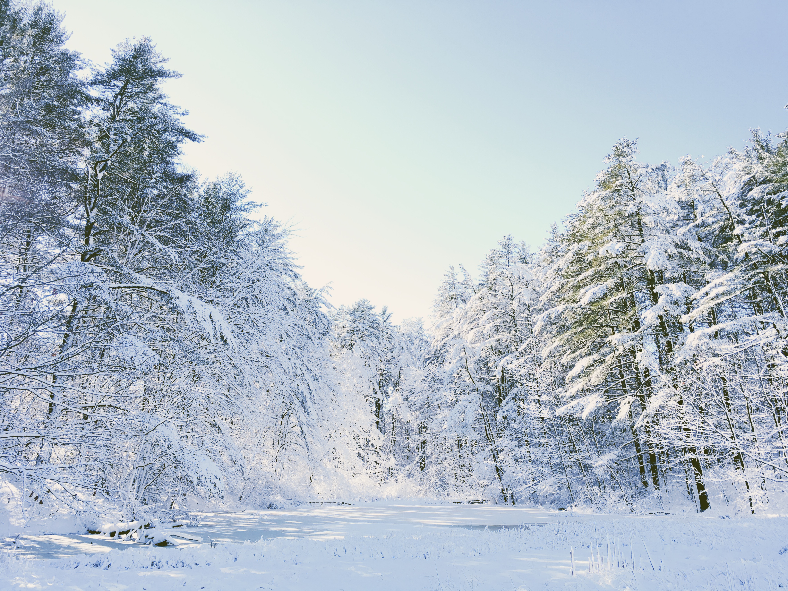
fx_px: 660
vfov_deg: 48.2
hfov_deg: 61.7
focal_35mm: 29
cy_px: 296
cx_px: 394
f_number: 2.2
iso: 25
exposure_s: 1/411
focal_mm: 4.15
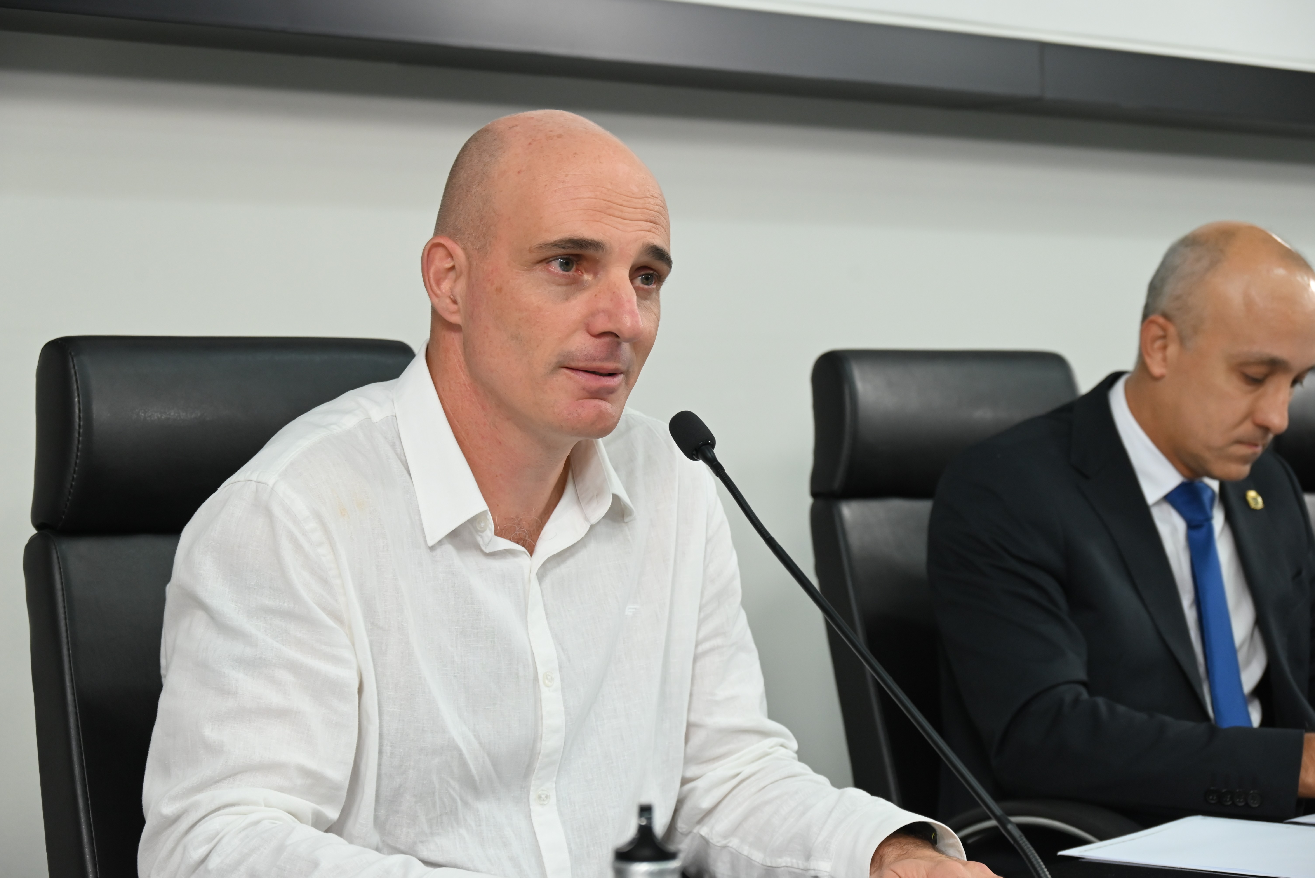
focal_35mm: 74
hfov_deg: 27.3
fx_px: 2704
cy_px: 439
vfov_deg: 18.4
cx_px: 658
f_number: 6
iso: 1600
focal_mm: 74
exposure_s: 1/125
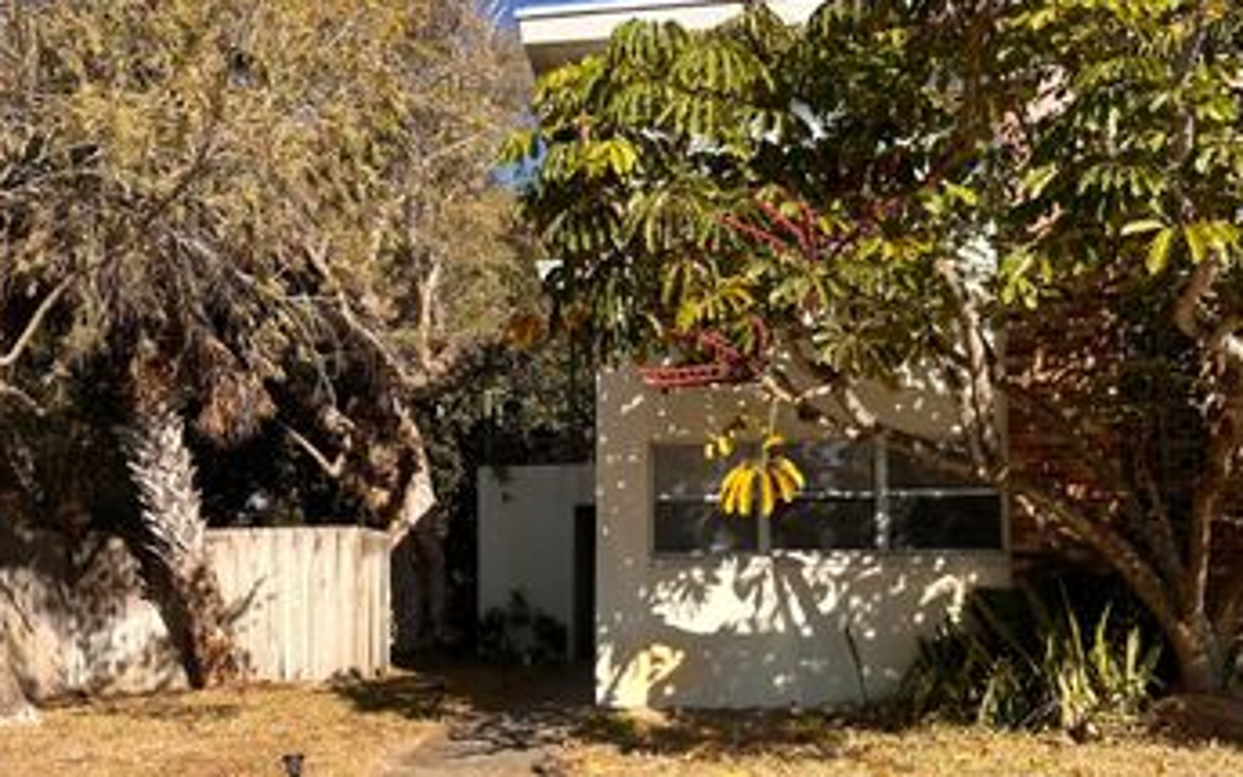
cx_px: 567
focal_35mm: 37
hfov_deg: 52.7
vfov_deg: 34.0
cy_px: 533
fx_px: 1253
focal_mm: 6.86
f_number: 1.78
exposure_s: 1/3597
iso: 80
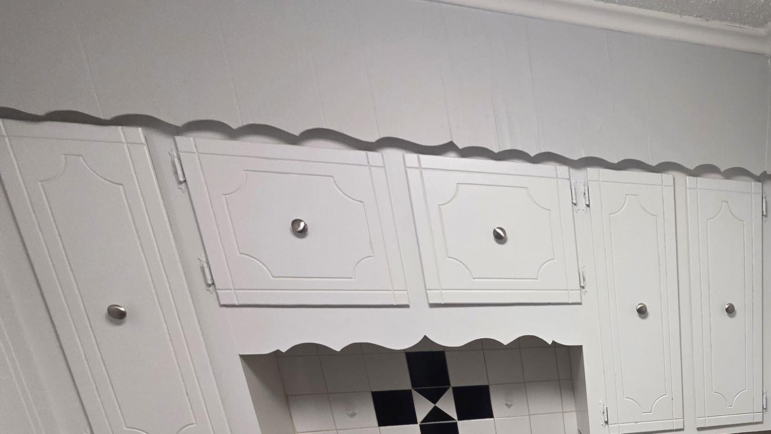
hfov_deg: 54.1
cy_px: 508
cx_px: 761
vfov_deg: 34.2
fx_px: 572
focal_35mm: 28
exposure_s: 1/120
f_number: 1.9
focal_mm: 2.2
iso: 250
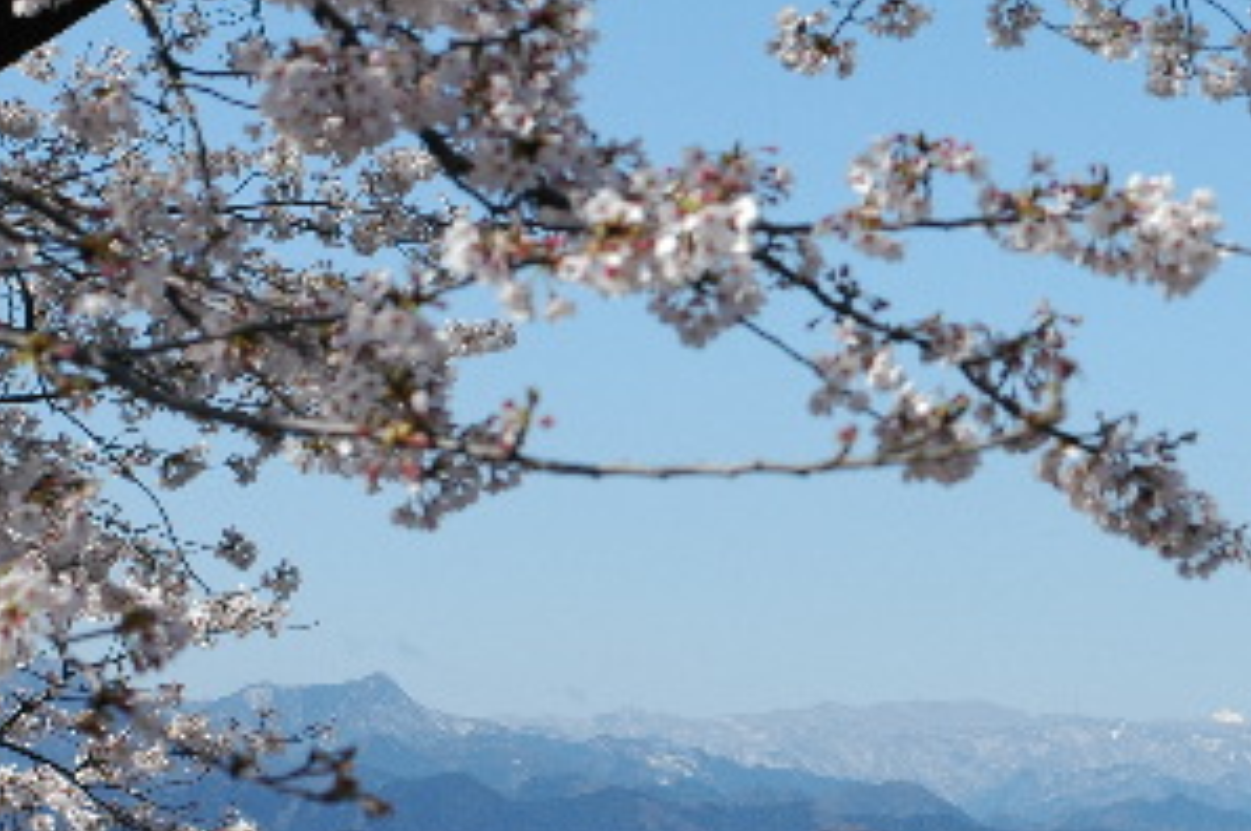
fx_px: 5036
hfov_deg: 13.9
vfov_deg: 9.4
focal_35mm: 145
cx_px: 1318
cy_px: 334
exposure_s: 1/500
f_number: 8
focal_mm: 45
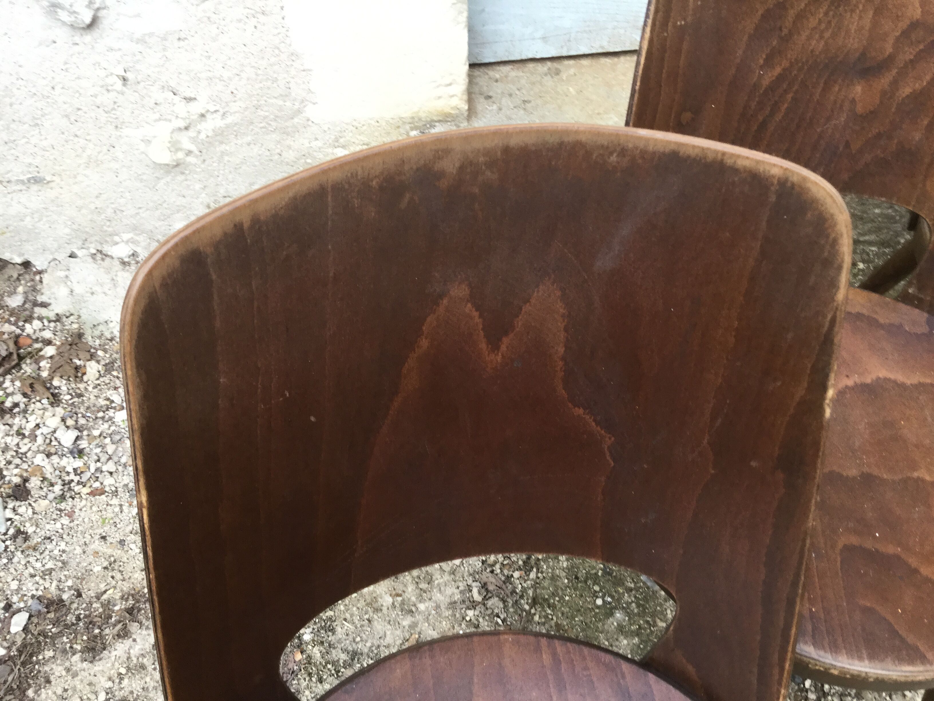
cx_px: 467
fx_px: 836
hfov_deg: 58.4
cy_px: 350
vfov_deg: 45.4
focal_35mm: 31
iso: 25
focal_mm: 3.3
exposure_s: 1/33
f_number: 2.4
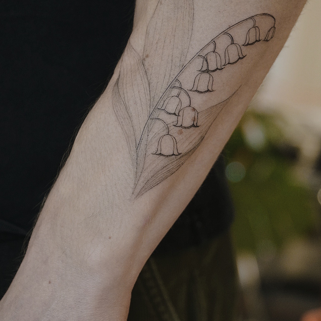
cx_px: 160
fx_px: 1098
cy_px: 125
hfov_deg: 16.6
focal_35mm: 105
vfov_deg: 16.6
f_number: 4
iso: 3200
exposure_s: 1/160
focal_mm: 53
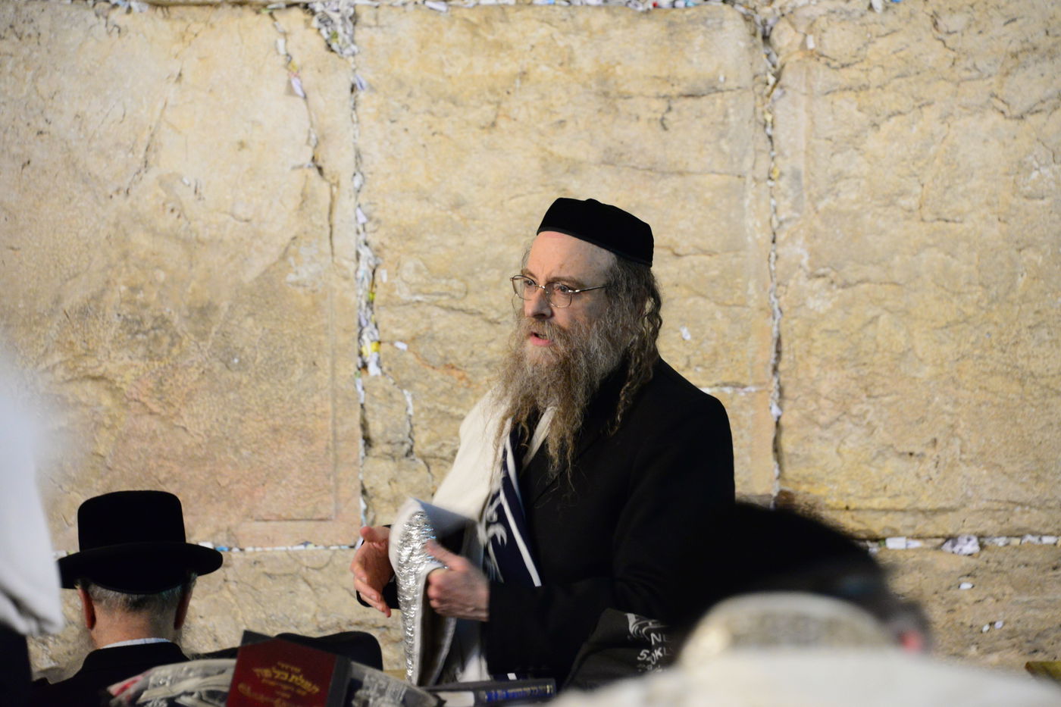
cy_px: 354
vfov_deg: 8.1
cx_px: 530
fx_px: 5009
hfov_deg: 12.1
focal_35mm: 170
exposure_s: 1/60
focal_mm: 170
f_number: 5.6
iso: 5000
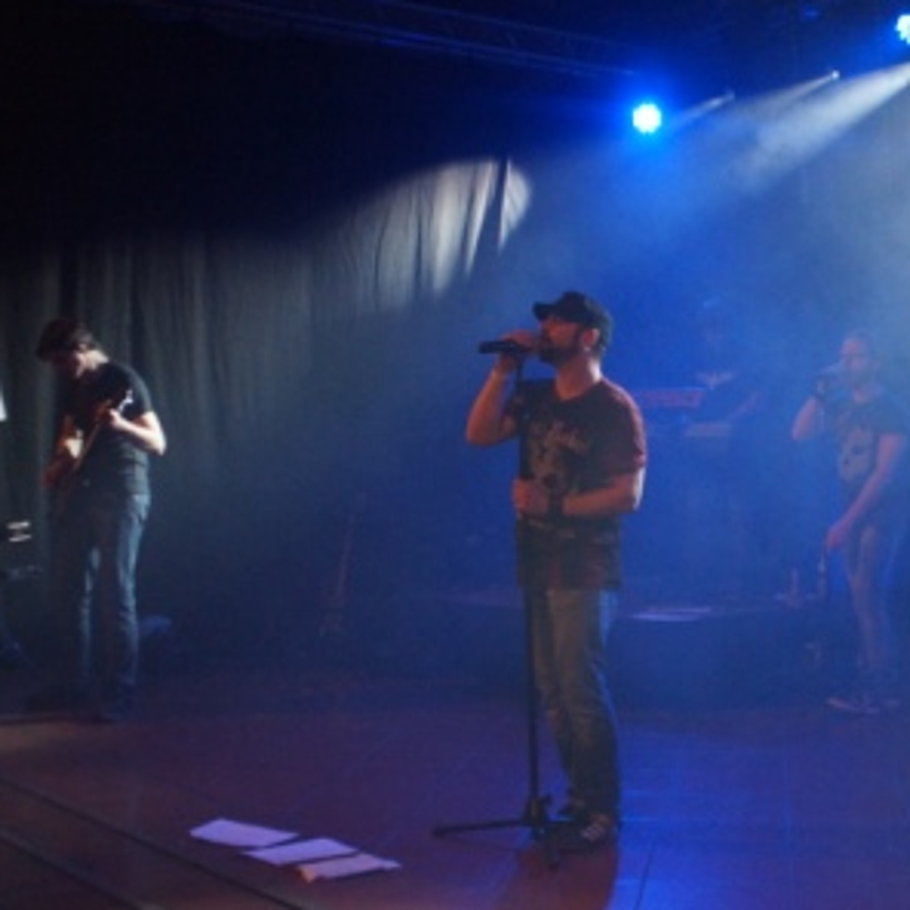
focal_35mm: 54
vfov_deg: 31.6
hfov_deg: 31.2
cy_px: 455
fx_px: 1606
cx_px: 658
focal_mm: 28
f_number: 4
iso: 2500
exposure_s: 1/160
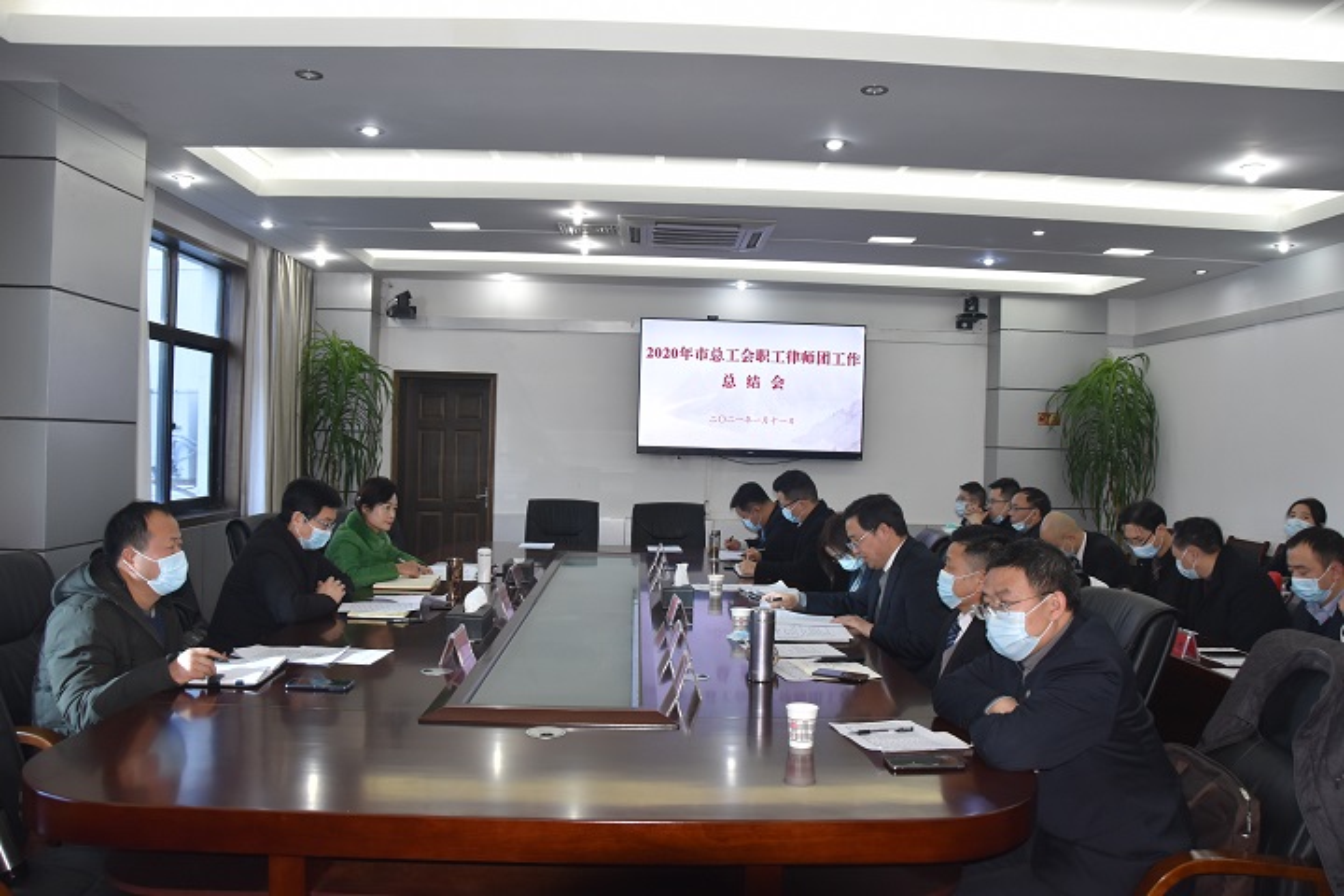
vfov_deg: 47.9
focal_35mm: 27
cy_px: 448
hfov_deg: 67.4
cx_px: 672
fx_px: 1008
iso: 800
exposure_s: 1/125
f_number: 5.6
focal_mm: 18
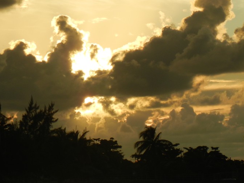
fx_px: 1642
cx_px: 110
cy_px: 94
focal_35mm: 233
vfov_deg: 6.4
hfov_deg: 8.5
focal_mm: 27.4
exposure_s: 1/270
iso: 160
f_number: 9.2
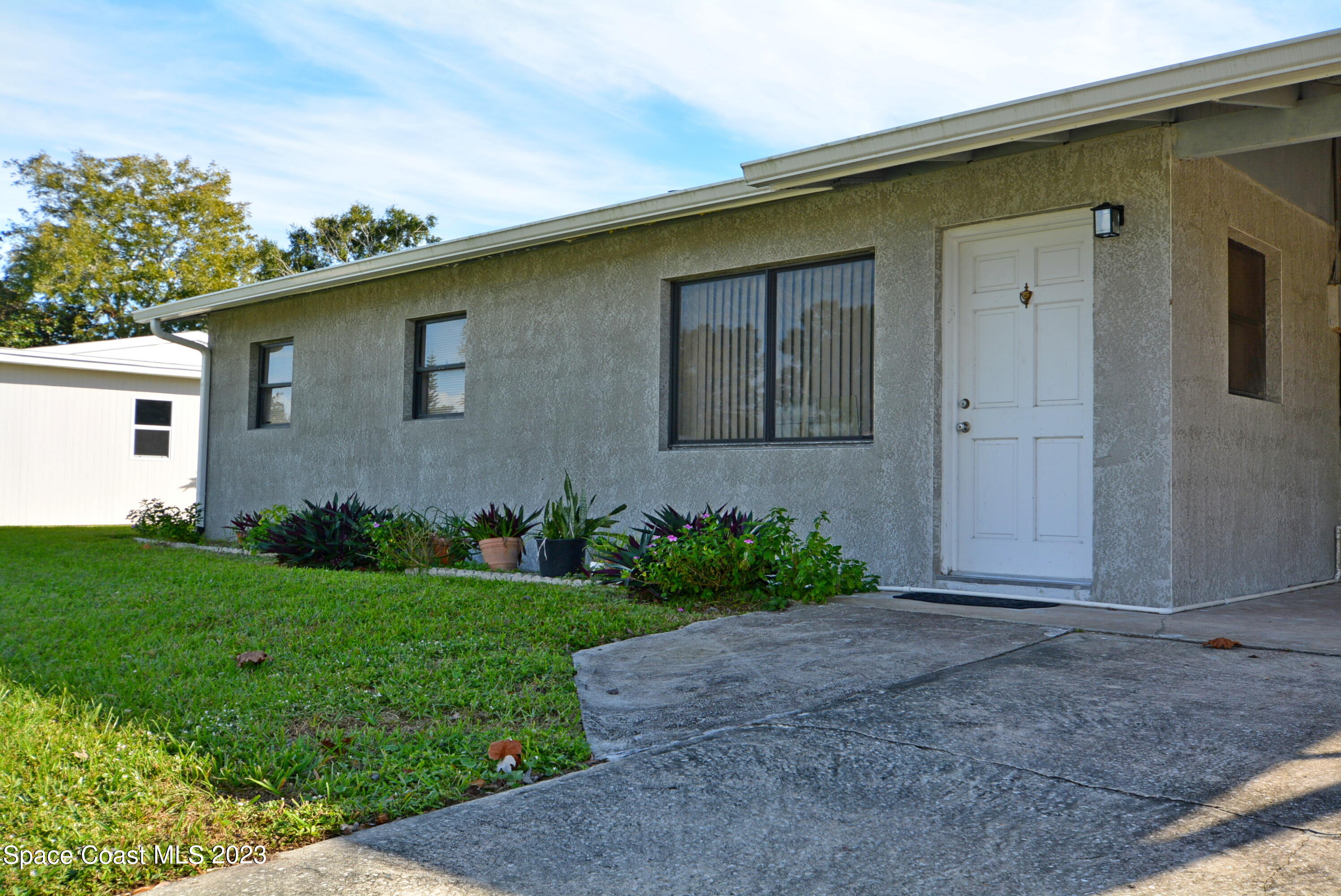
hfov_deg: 61.9
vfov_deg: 43.7
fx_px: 1118
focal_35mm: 30
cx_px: 670
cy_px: 448
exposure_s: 1/250
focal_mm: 20
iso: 200
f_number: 8
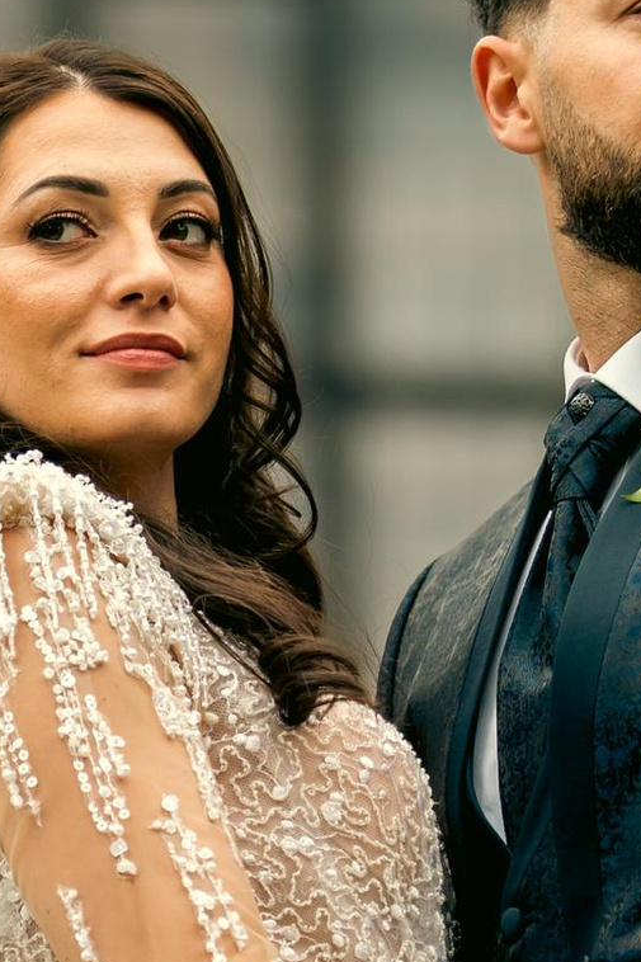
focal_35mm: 684
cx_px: -32
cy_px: 1630
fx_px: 18275
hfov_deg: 2.0
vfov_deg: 3.0
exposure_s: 1/1600
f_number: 1.8
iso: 100
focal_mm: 135
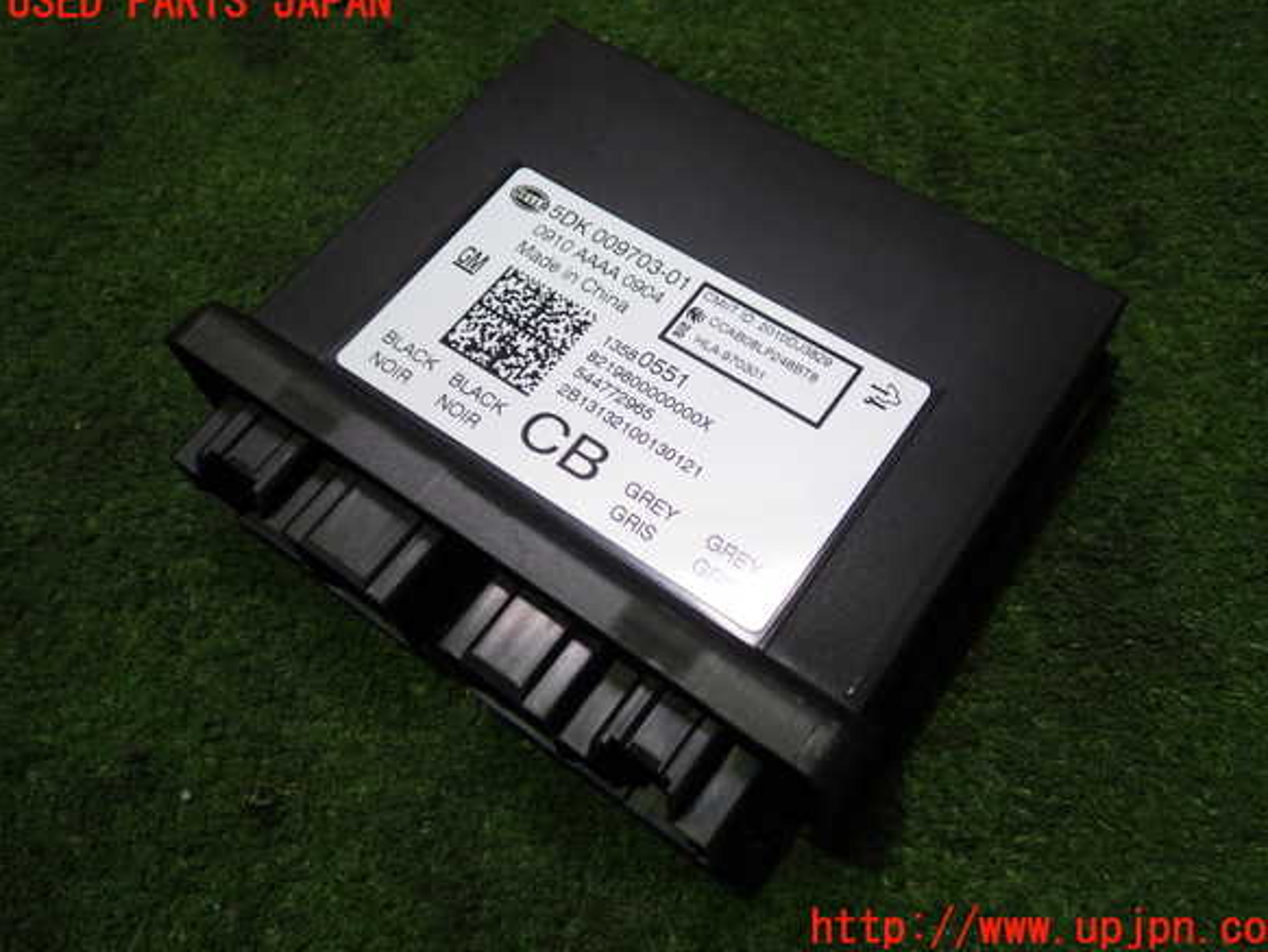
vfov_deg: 41.8
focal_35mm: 34
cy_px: 466
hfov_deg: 53.9
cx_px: 649
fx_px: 1246
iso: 400
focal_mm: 5.9
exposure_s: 1/50
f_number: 2.4
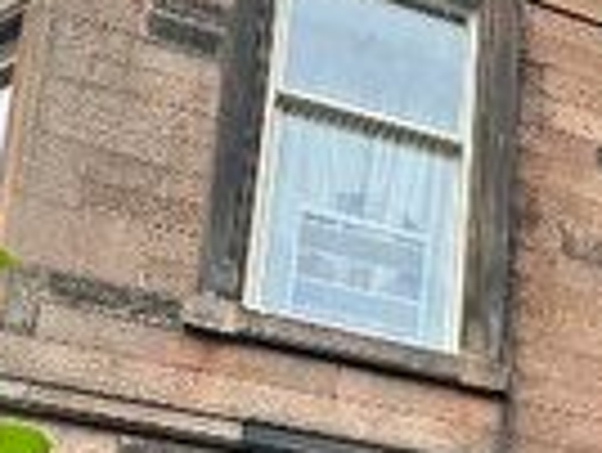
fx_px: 1272
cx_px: 804
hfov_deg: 23.3
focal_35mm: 73
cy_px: 859
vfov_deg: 16.3
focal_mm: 2.22
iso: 40
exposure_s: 1/151
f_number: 2.2
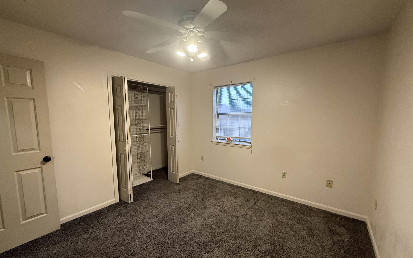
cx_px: 205
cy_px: 135
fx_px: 169
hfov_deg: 101.5
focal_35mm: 15
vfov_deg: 74.8
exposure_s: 1/60
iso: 400
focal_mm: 2.22
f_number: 2.2
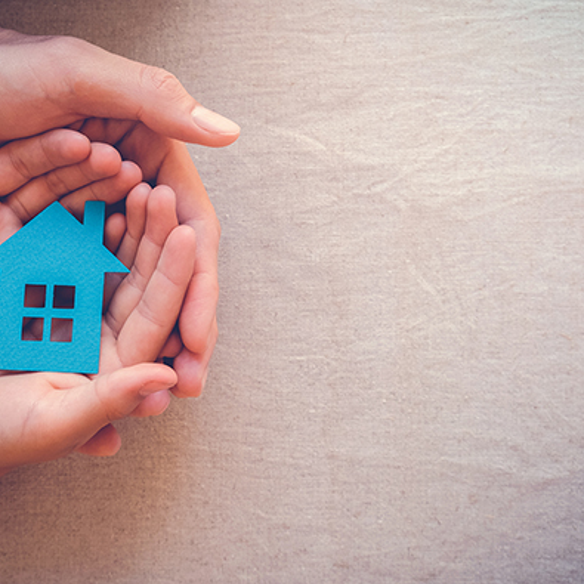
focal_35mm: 49
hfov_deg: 34.4
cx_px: 201
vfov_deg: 34.7
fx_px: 935
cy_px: 294
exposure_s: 1/60
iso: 640
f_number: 5
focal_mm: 25.4
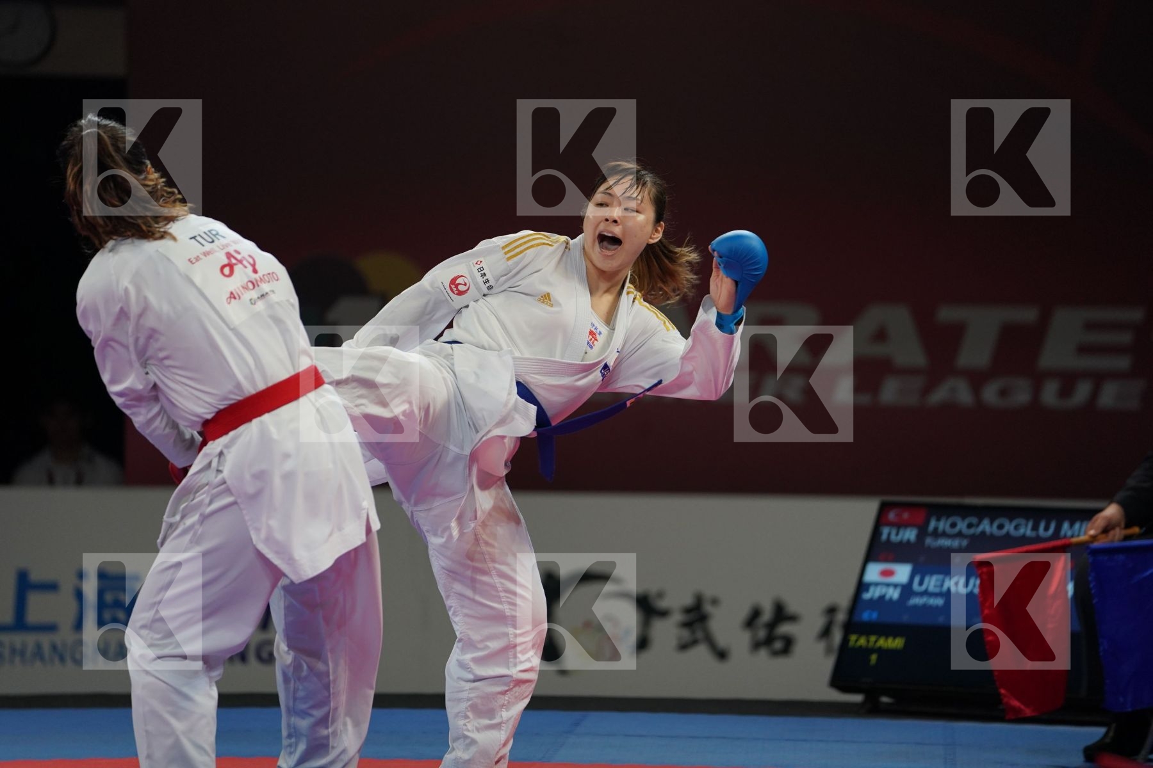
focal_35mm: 200
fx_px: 6405
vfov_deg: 6.9
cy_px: 384
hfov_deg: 10.3
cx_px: 576
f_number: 2.8
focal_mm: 200
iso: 1250
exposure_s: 1/1000
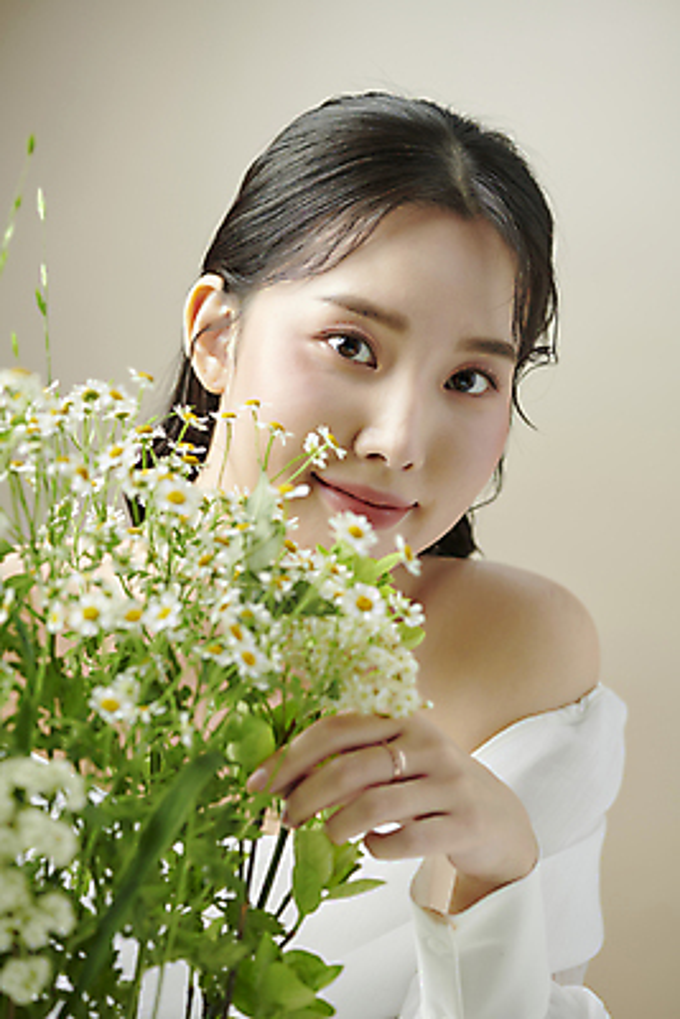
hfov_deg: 13.1
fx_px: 2972
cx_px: 340
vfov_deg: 19.4
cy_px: 510
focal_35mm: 105
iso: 64
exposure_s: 1/125
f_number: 7.1
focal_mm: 105
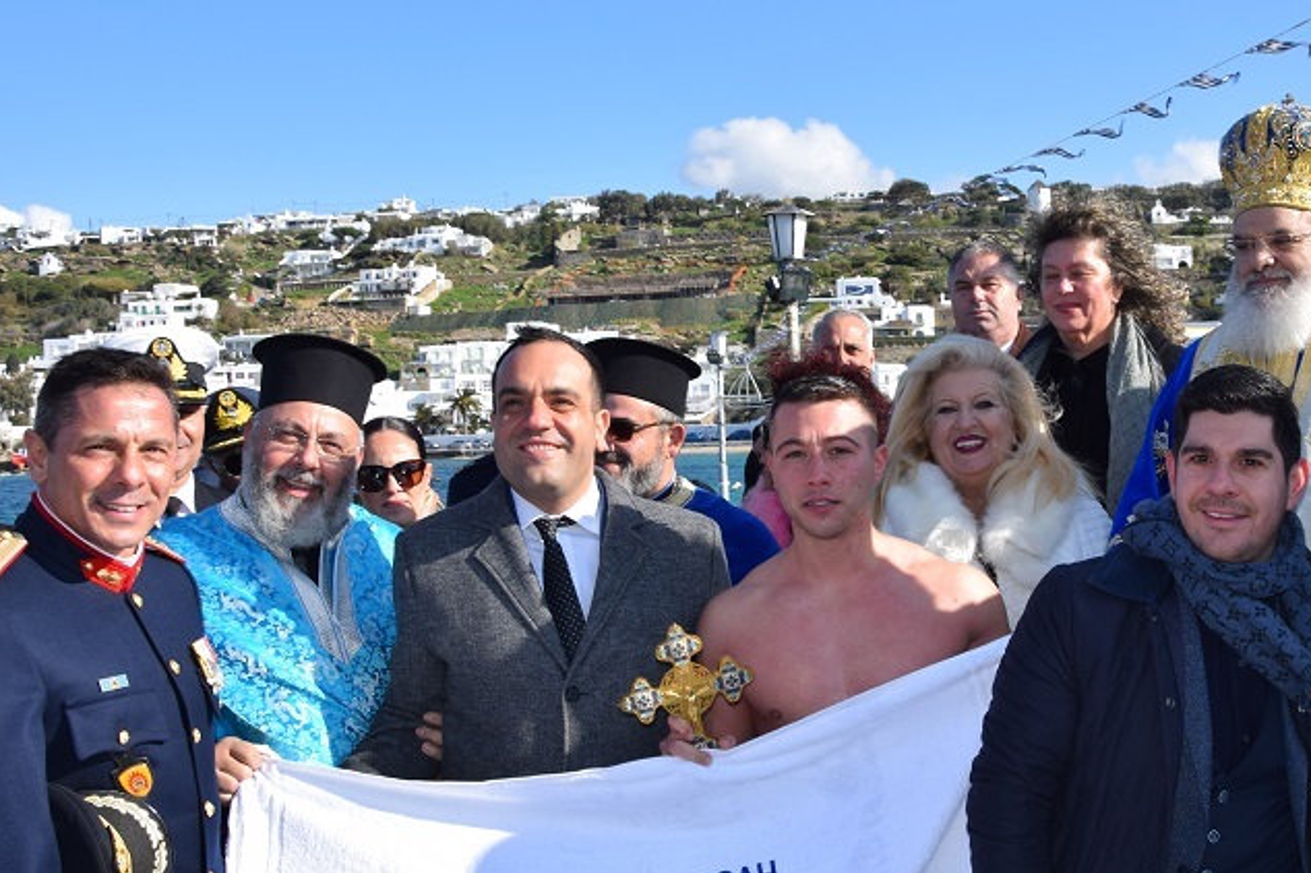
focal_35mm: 83
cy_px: 507
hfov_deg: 24.4
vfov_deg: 16.5
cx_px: 900
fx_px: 3013
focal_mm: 35
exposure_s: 1/200
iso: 100
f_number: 13
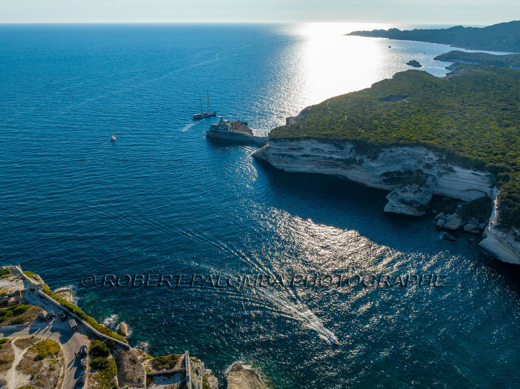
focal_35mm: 24
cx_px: 260
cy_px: 194
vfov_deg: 56.8
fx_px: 360
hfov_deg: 71.6
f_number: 8
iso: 100
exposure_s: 1/400
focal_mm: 12.3
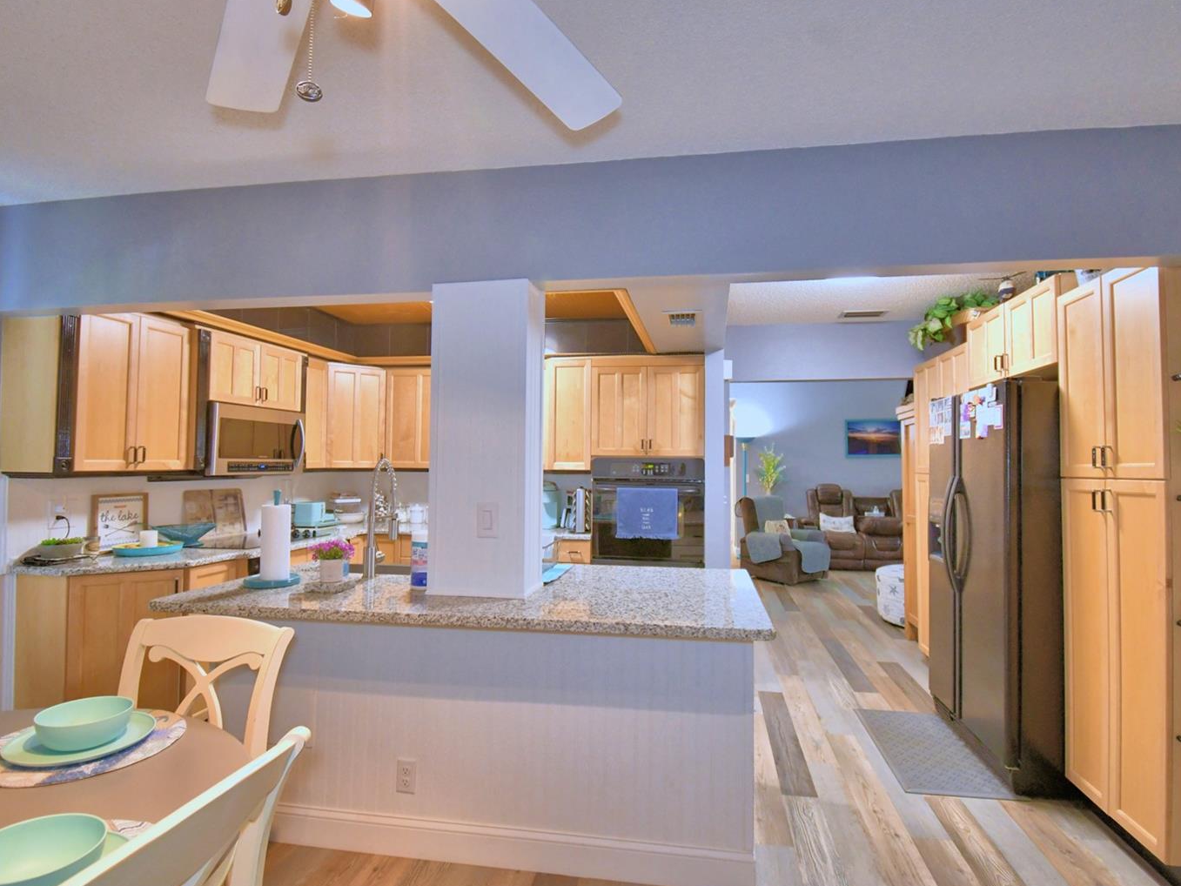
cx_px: 612
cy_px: 444
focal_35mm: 17
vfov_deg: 74.7
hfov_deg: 91.0
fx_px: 580
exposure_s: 1/30
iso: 1250
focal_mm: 10
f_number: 4.5
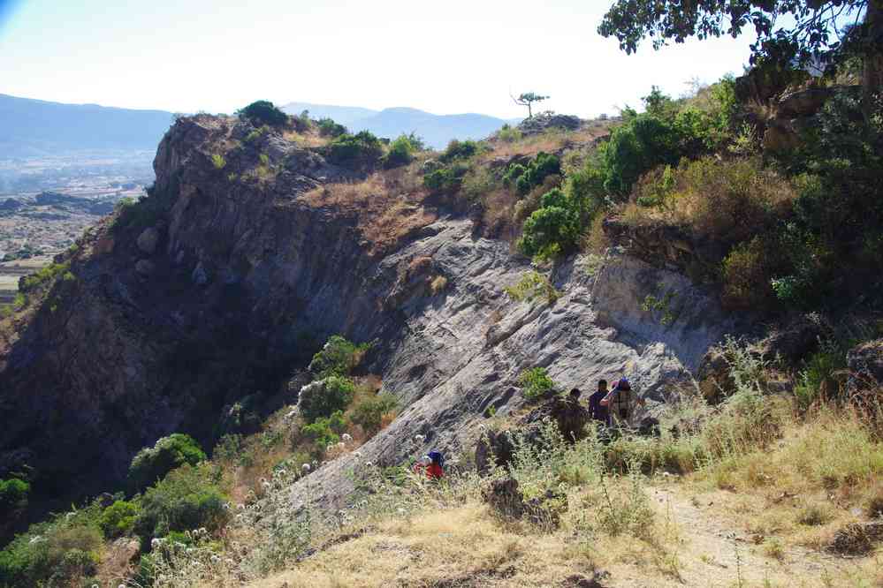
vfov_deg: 38.2
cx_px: 442
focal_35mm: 35
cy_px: 294
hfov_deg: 54.9
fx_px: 850
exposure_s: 1/50
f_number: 10
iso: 200
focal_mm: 23.1
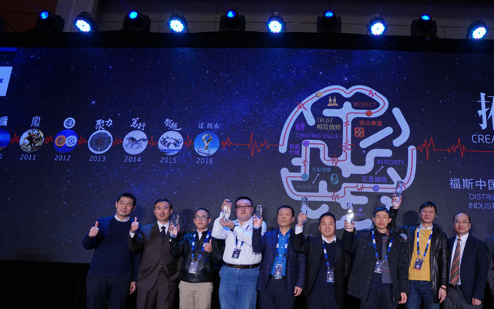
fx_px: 337
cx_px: 323
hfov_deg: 70.8
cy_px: 199
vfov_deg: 48.7
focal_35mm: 25
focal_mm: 16
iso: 250
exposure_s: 1/50
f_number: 5
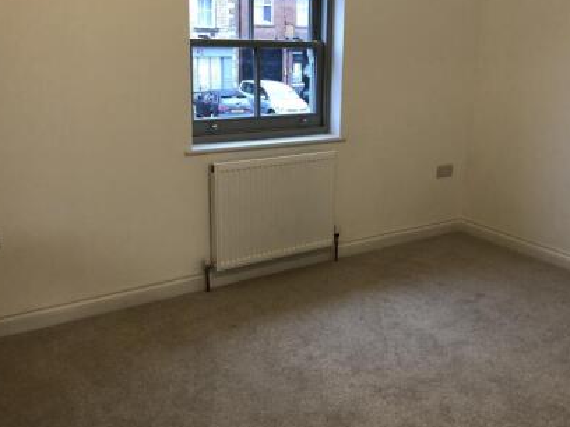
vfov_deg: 36.0
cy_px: 206
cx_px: 344
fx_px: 659
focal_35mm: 40
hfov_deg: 46.5
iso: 64
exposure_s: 1/17
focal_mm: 3.99
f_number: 1.8
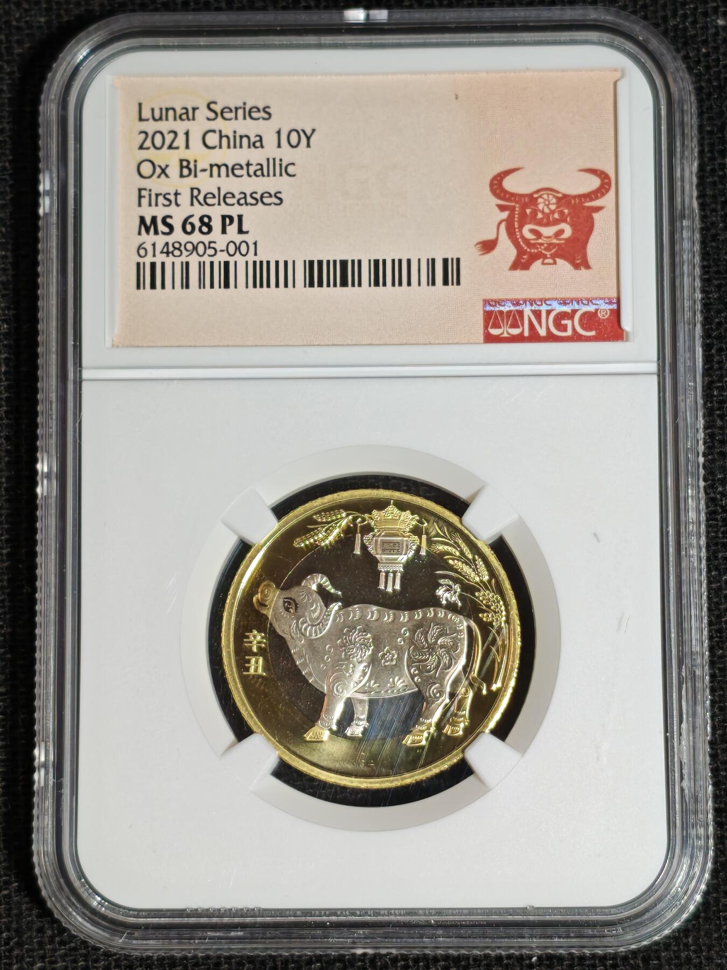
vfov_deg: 20.9
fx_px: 2632
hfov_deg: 15.7
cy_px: 485
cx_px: 364
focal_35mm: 94
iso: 50
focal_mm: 4.94
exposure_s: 1/349
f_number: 1.5
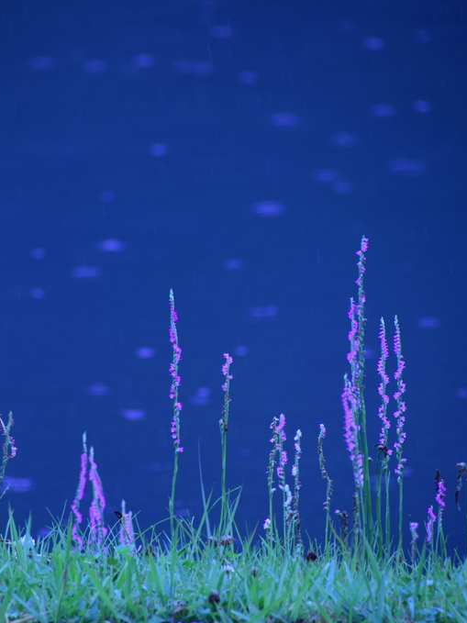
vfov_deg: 3.0
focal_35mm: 652
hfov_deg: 2.3
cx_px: 147
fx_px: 11732
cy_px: 312
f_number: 6.3
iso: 160
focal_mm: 300
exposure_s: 1/250
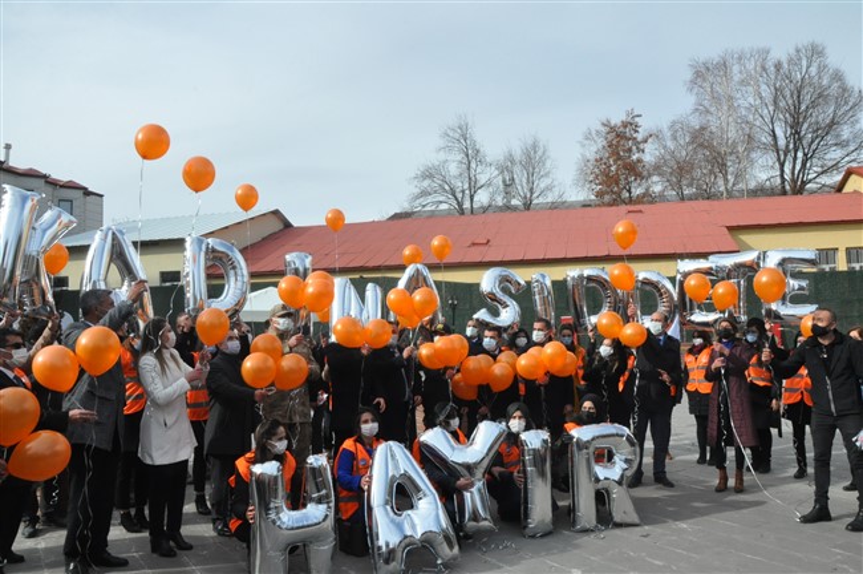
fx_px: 647
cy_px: 287
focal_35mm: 27
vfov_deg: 47.8
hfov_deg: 67.4
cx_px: 432
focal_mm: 18
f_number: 20
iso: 1600
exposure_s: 1/400
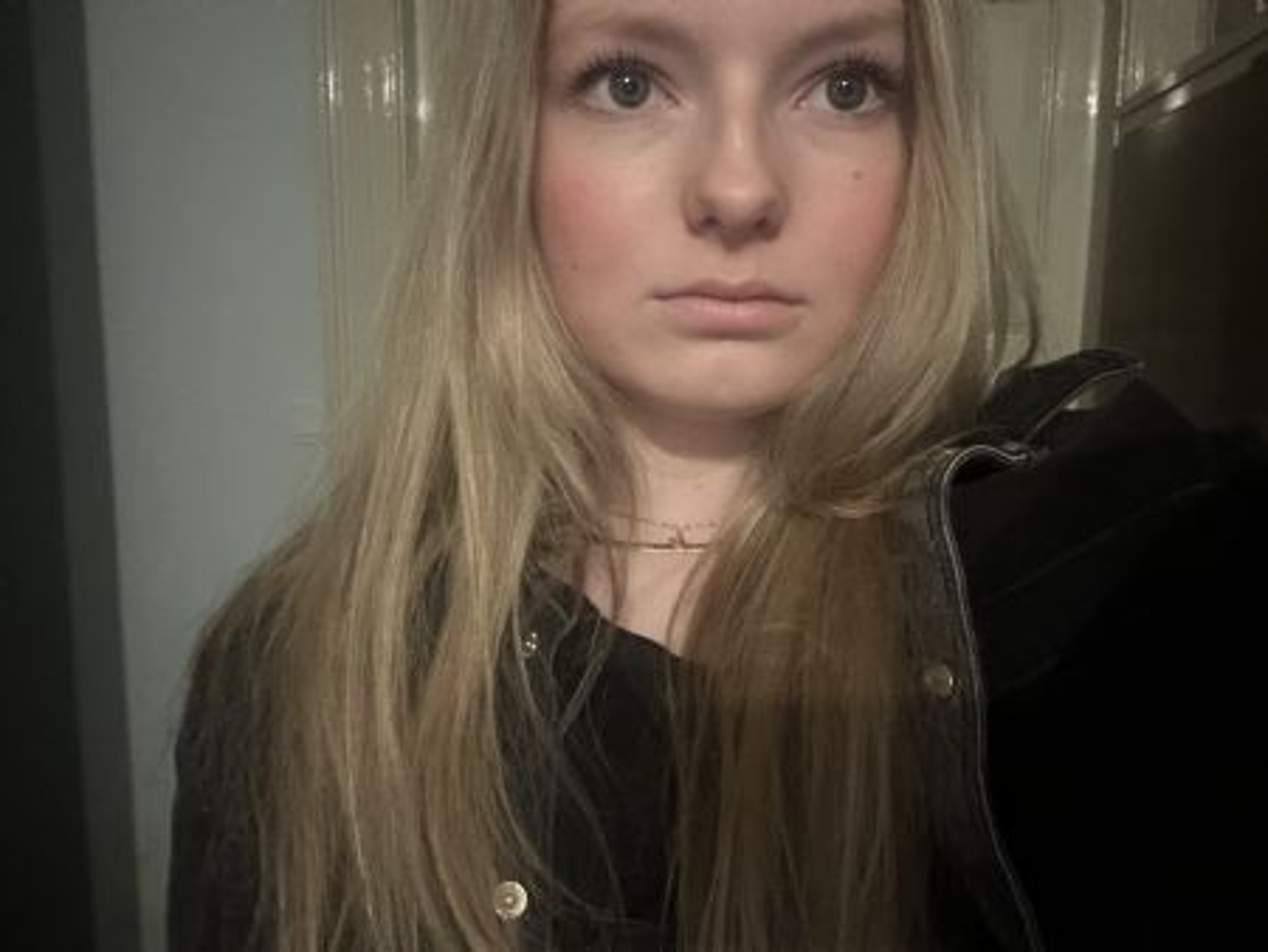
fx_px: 1100
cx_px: 634
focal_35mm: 30
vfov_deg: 46.8
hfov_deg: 59.9
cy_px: 476
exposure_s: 1/17
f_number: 1.9
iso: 640
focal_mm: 2.69
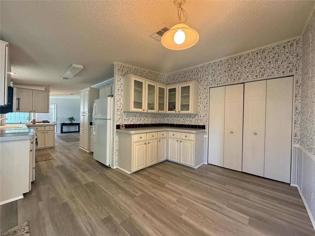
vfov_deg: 85.7
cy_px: 118
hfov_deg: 102.1
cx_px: 158
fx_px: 127
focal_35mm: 14
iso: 400
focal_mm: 2.22
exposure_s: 1/60
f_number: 2.2
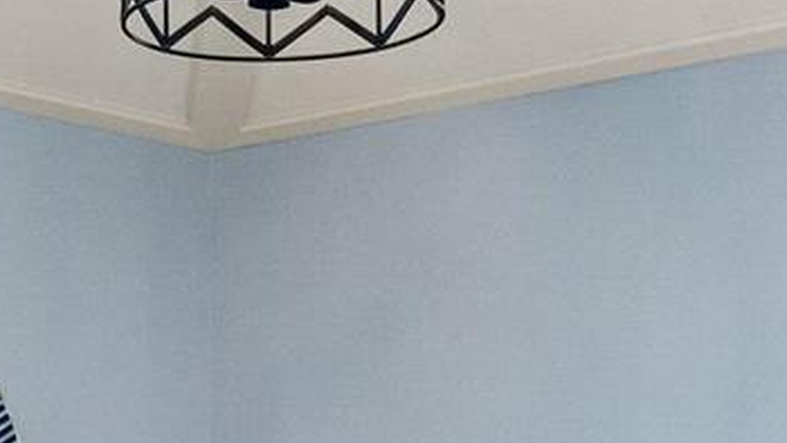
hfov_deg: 21.3
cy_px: 530
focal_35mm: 98
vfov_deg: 12.1
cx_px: 81
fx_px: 2045
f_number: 9
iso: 500
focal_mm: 16
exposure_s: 1/3
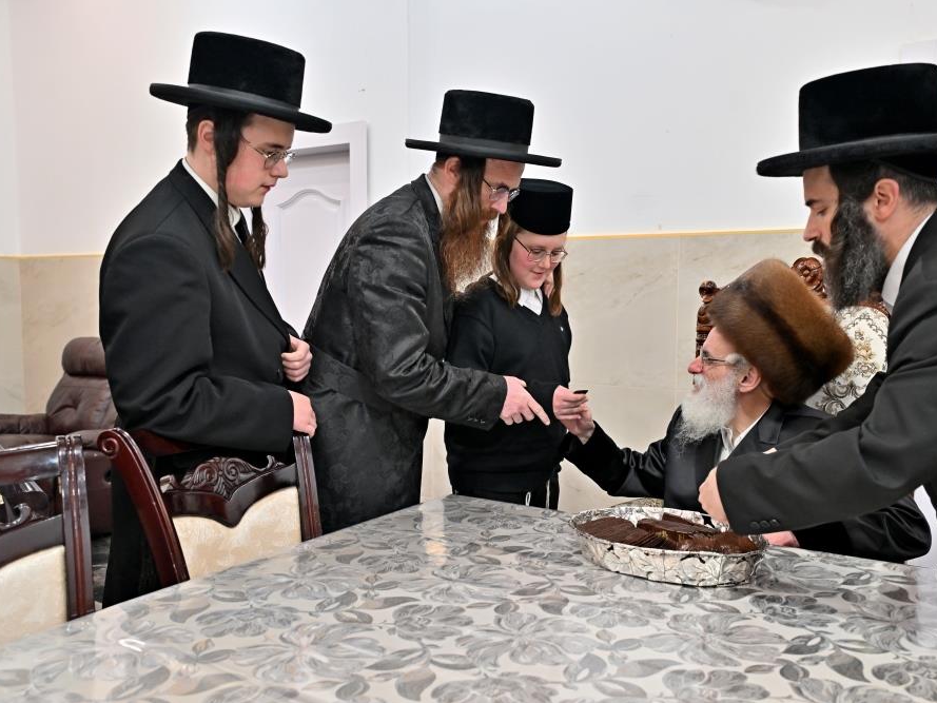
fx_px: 839
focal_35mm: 31
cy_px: 358
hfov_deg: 58.3
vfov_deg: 45.5
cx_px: 493
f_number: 4
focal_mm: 28
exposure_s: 1/200
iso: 640
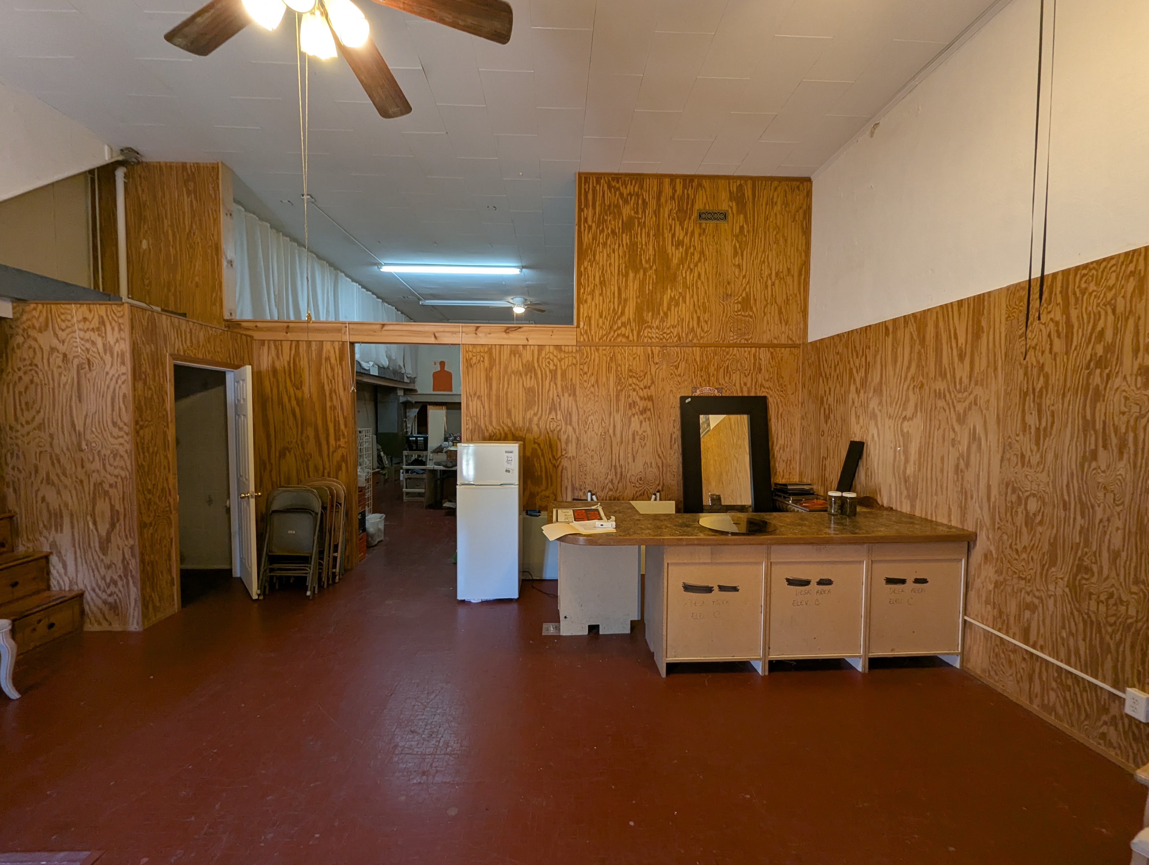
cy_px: 432
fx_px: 432
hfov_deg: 106.1
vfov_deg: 90.1
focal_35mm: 13
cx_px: 574
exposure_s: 1/29
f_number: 2.2
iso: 160
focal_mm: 1.95
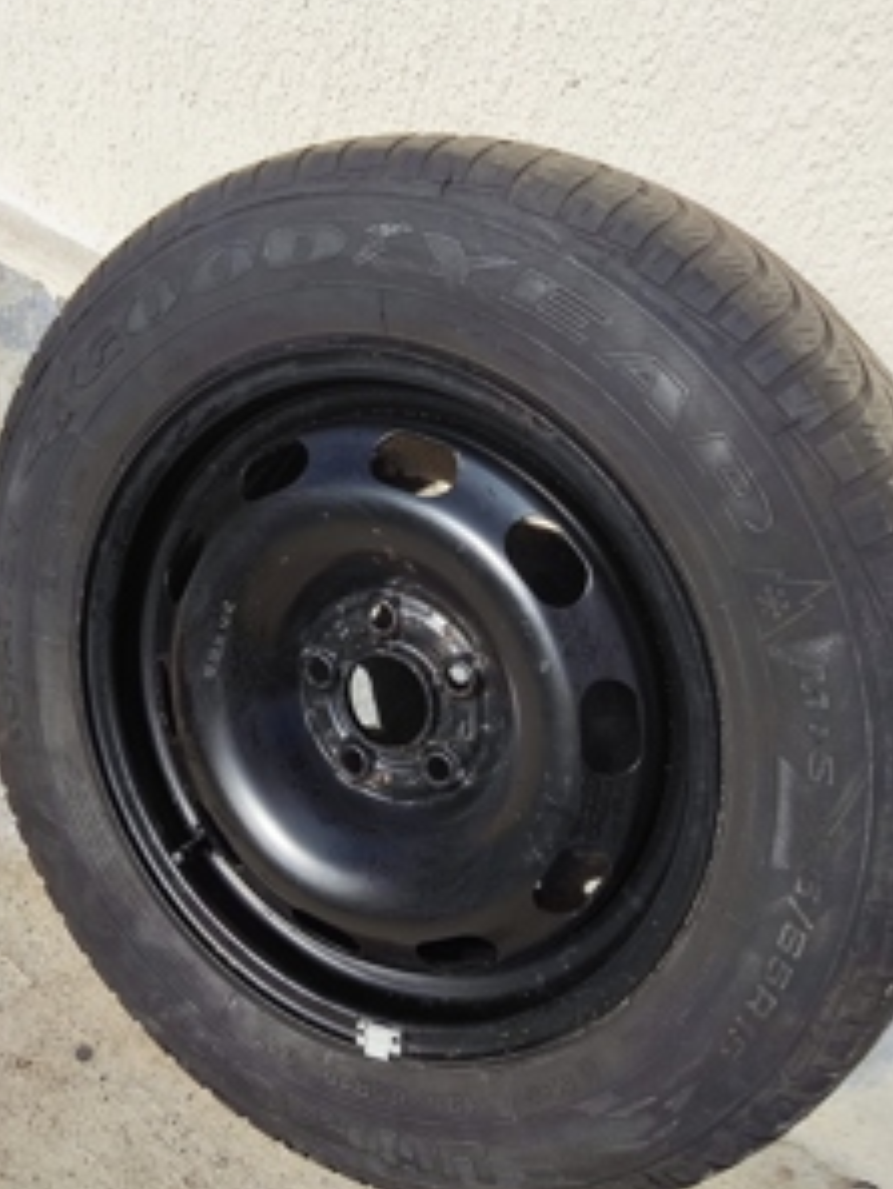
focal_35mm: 35
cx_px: 416
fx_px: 1203
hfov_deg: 40.7
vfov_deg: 52.6
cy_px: 609
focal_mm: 4.71
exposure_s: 1/2193
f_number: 1.79
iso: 50
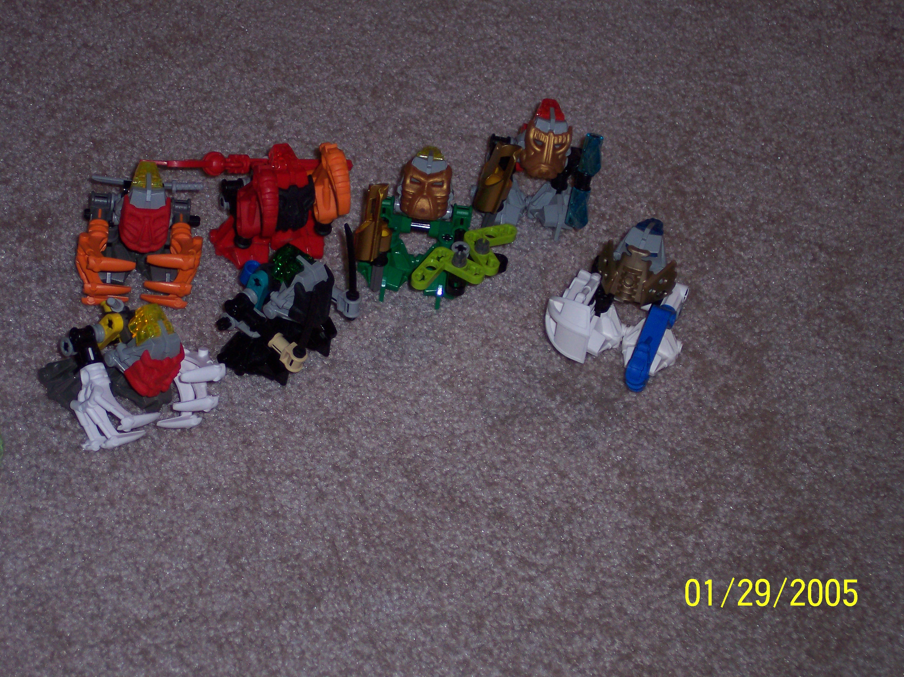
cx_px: 452
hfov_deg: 19.5
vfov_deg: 14.6
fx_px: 2636
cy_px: 338
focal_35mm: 101
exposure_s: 1/60
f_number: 4.8
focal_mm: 21.3
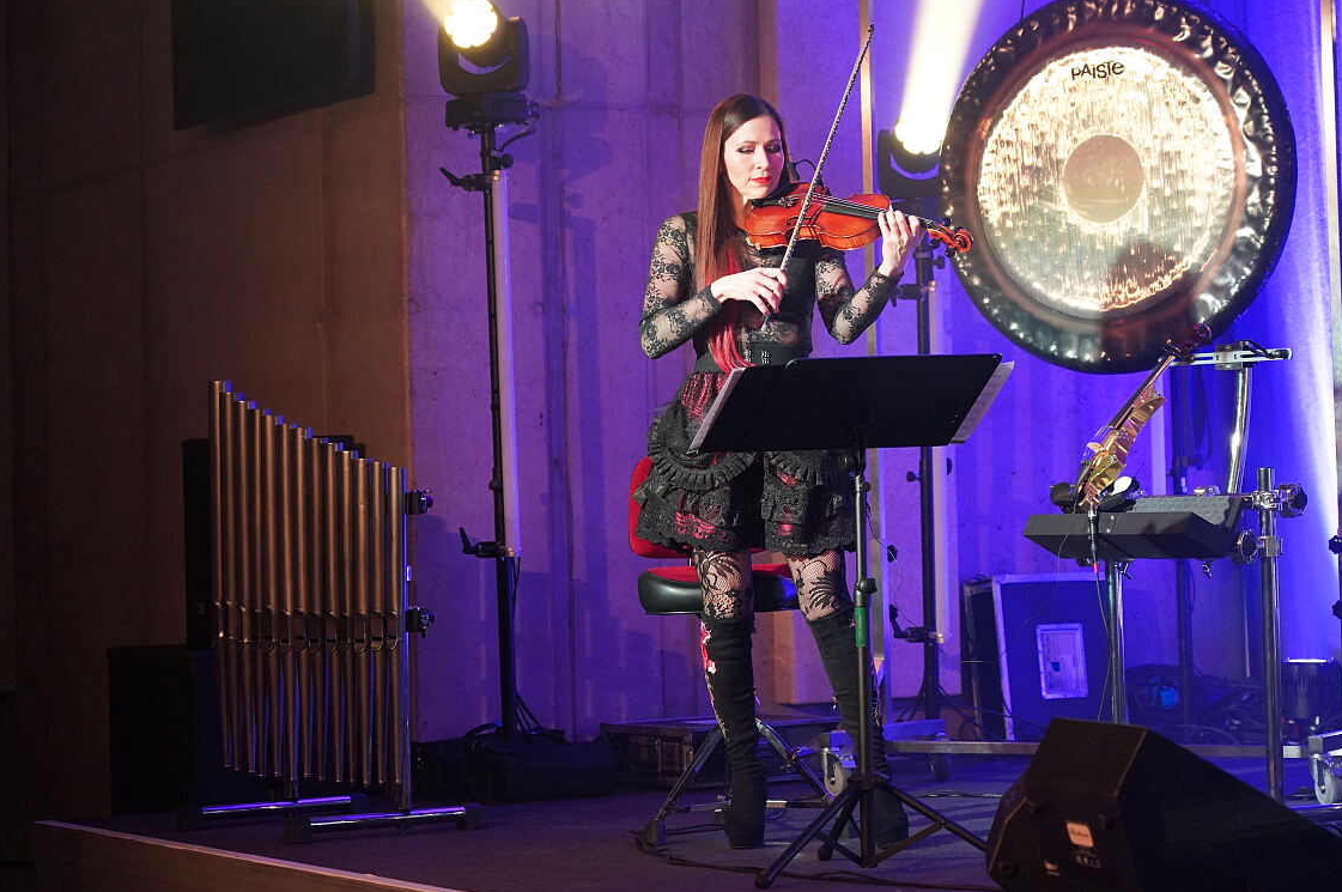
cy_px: 418
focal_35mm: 88
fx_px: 3277
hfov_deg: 23.1
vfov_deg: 15.5
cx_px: 716
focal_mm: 82
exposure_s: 1/160
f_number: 4
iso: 6400
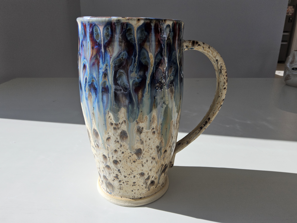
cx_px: 148
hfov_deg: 73.9
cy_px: 112
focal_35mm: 23
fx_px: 197
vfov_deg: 58.9
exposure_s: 1/120
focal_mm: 3.08
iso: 40
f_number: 2
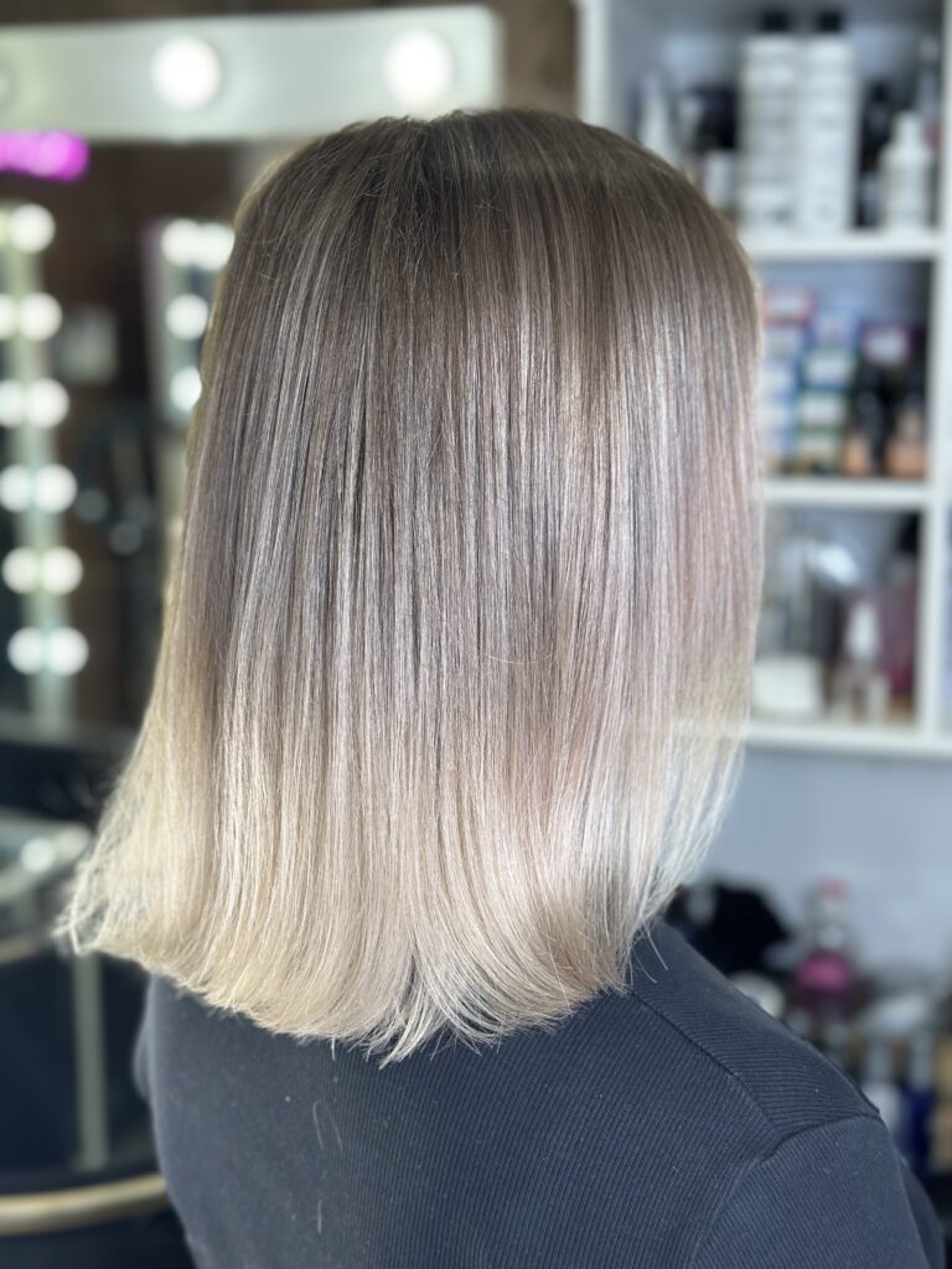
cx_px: 476
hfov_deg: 30.3
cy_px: 634
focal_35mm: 48
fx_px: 1760
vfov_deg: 39.7
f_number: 1.78
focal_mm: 6.86
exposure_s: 1/111
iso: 64
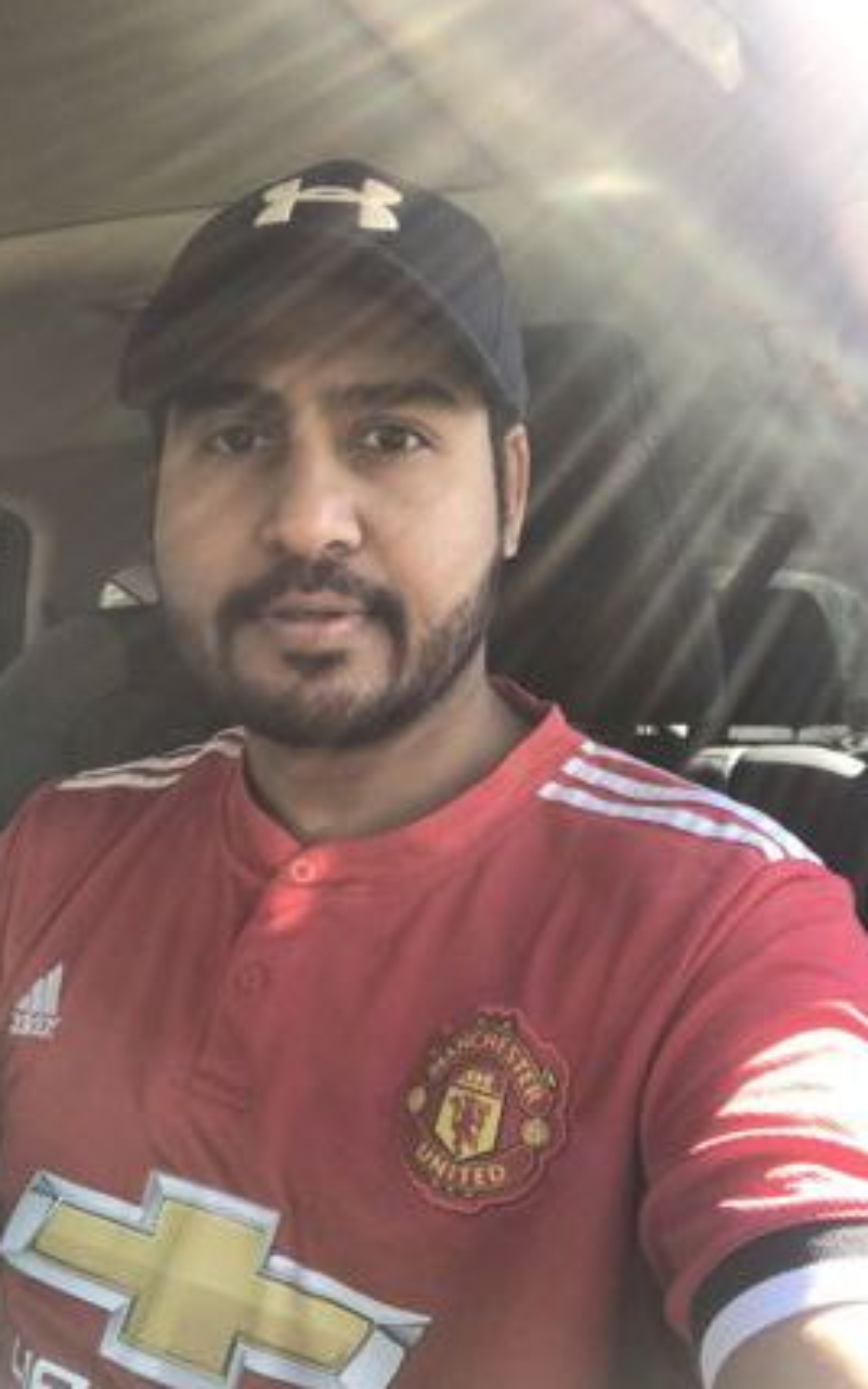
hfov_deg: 36.2
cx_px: 366
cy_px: 683
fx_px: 1324
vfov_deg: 55.3
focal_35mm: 35
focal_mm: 2.87
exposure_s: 1/120
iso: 25
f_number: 2.2
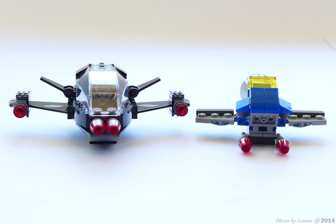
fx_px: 653
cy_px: 112
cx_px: 168
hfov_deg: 28.8
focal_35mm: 70
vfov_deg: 19.5
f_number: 4.5
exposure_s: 1/20
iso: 80
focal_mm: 13.7
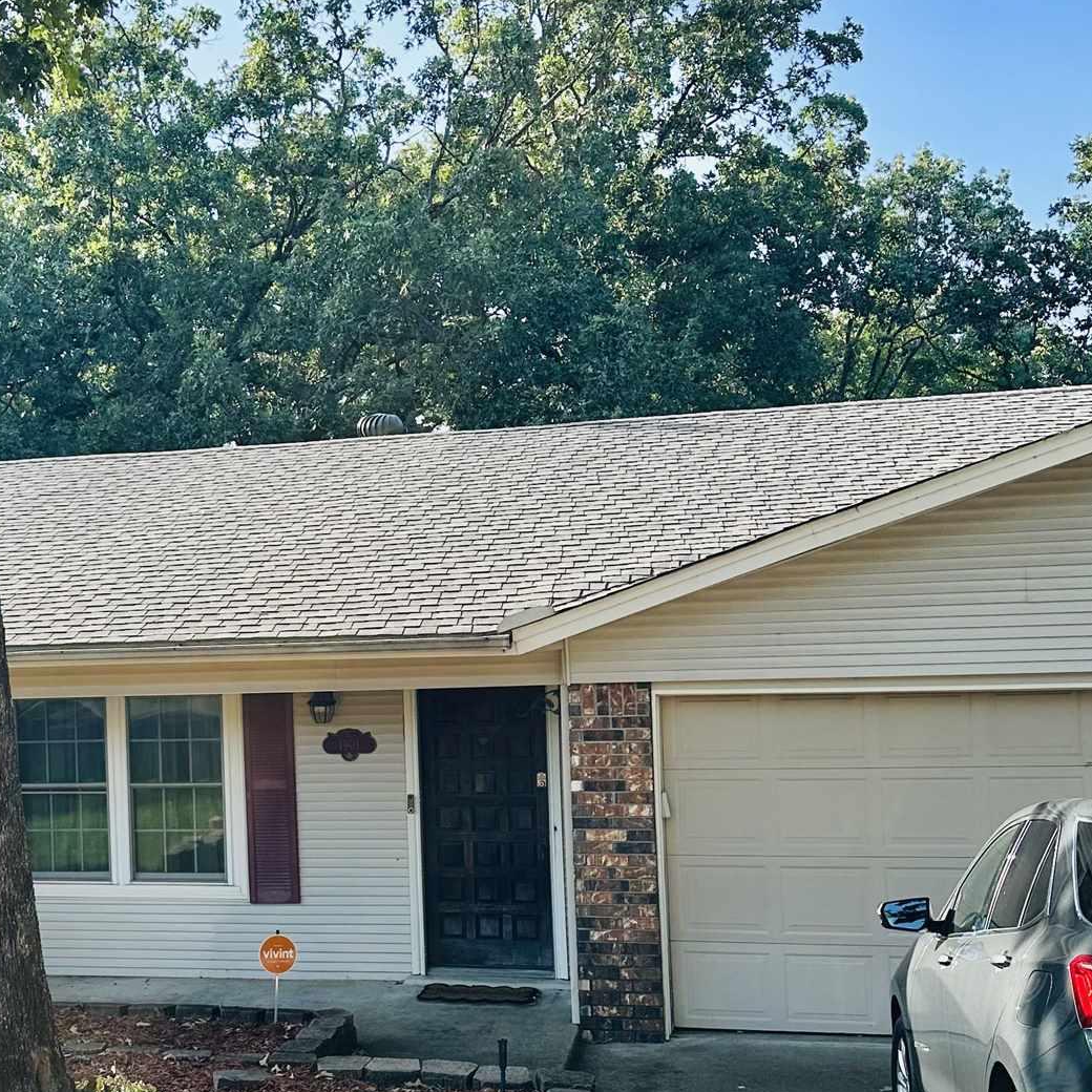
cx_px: 243
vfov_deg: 35.9
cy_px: 669
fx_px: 1677
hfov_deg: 35.1
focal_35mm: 47
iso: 80
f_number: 1.78
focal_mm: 6.86
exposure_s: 1/887
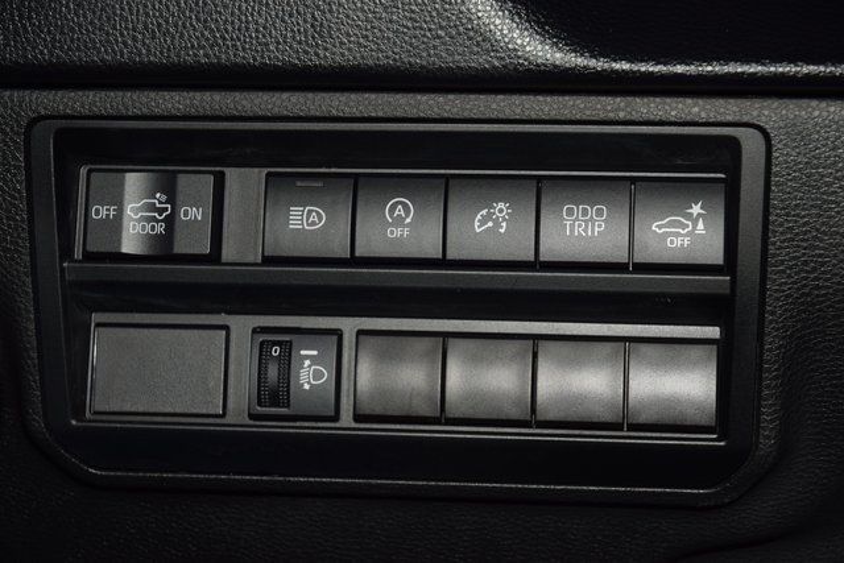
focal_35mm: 105
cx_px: 422
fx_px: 2462
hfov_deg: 19.5
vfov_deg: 13.0
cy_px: 282
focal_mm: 70
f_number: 8
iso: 100
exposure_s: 1/125
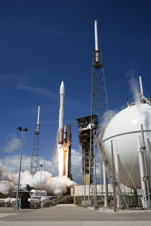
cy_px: 113
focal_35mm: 35
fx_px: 220
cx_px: 76
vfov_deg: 54.5
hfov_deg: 37.8
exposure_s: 1/1000
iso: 200
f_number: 8
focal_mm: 35
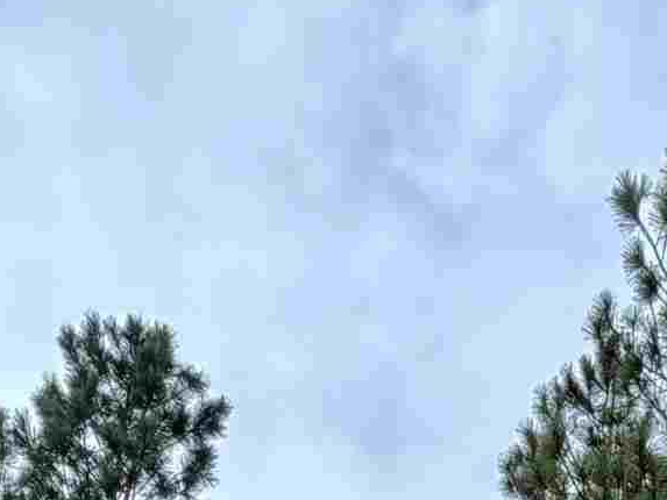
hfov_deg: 25.0
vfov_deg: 12.9
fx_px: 1445
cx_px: 639
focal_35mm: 75
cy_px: 1310
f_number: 2.2
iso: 64
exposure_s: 1/427
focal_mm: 2.22
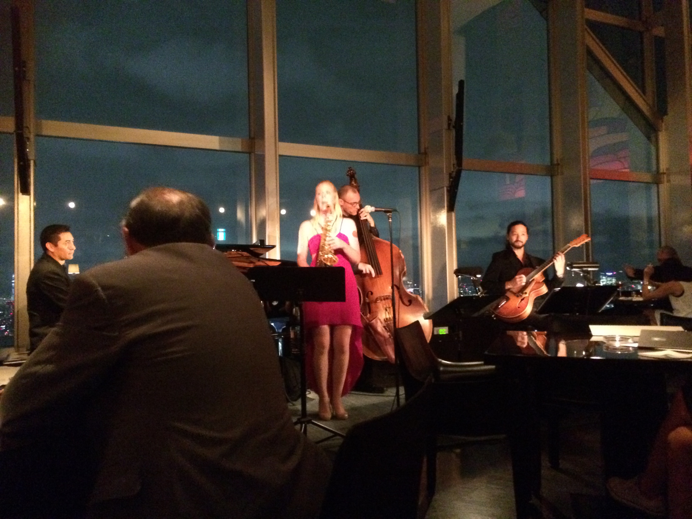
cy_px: 260
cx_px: 346
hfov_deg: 61.7
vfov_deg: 48.2
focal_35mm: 29
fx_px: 580
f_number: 2.2
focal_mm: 4.15
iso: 1600
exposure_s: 1/15
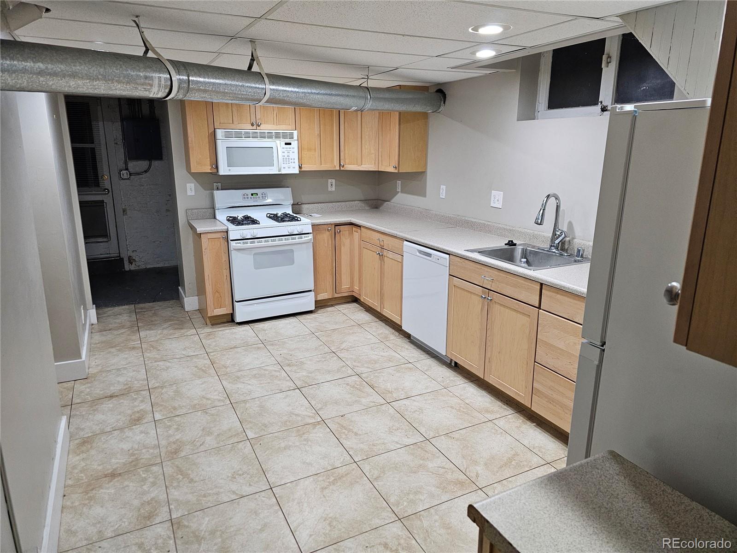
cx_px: 368
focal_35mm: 23
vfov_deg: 58.9
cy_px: 276
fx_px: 490
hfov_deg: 73.9
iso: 640
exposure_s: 1/120
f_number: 1.7
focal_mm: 6.3
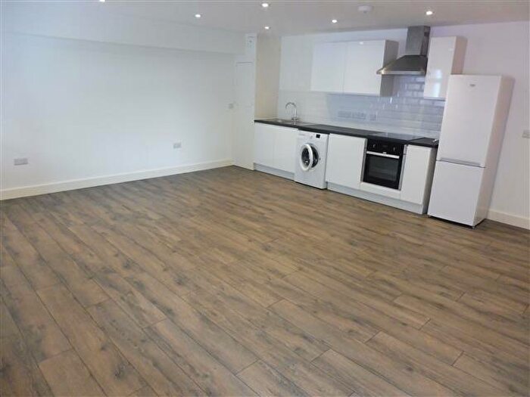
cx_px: 265
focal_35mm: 24
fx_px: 367
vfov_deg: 56.8
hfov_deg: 71.6
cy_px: 198
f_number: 3.5
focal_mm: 4.3
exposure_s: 1/30
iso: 500
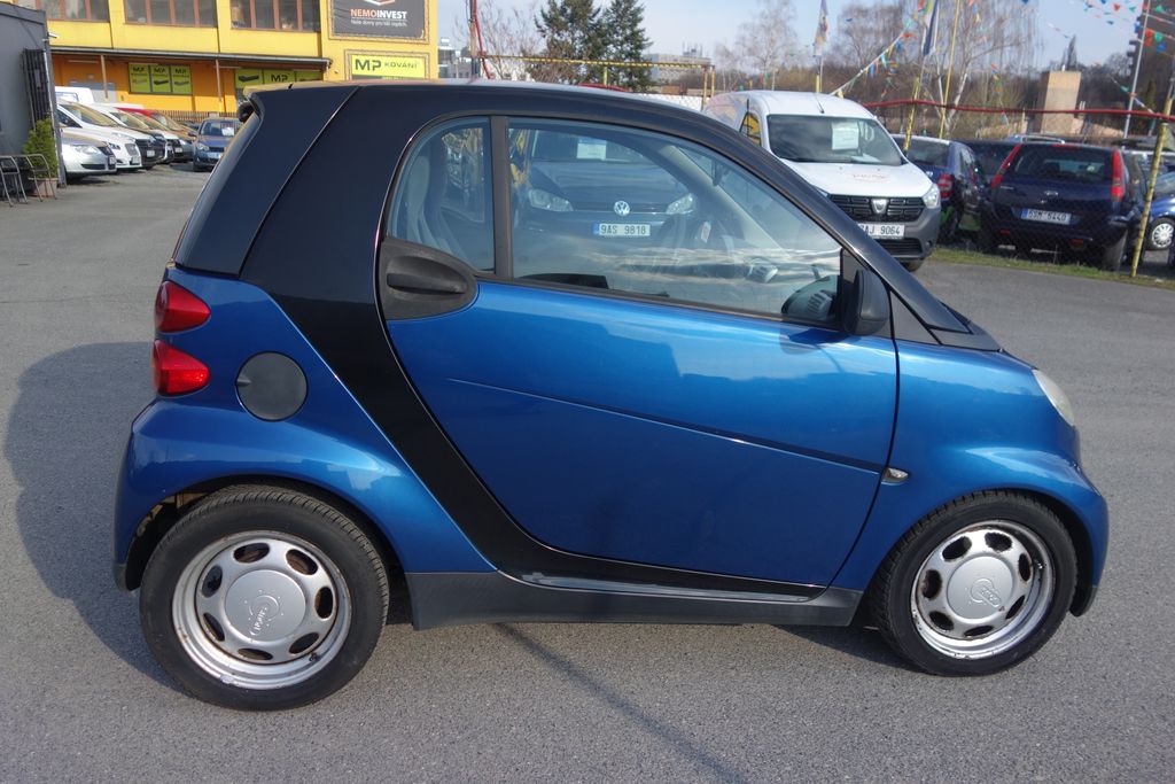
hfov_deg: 65.5
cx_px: 588
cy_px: 392
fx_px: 914
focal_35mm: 28
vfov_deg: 46.4
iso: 125
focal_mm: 10.4
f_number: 2.2
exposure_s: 1/1600
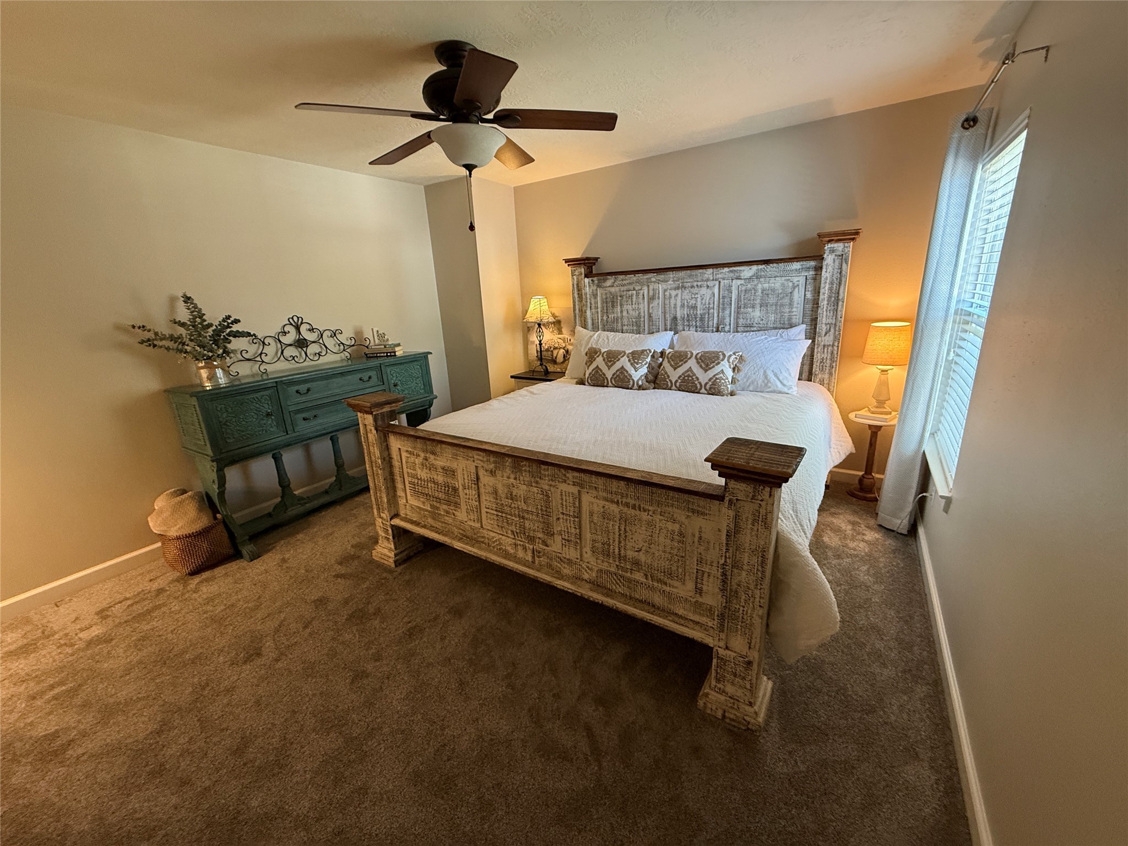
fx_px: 456
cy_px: 423
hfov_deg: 102.1
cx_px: 564
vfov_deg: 85.7
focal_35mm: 14
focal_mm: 2.22
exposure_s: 1/60
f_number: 2.2
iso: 320
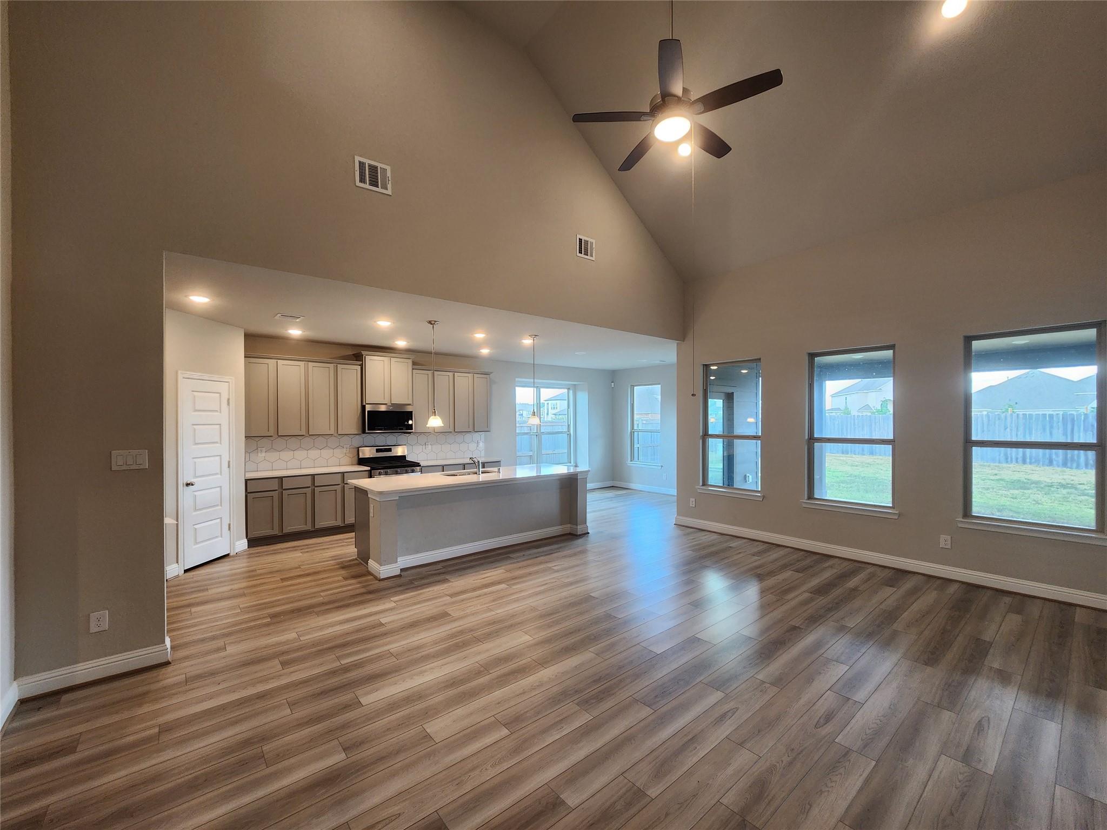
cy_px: 415
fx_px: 416
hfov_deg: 106.2
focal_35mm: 13
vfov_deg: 89.9
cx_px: 554
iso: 125
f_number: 2.2
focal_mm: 2.2
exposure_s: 1/60
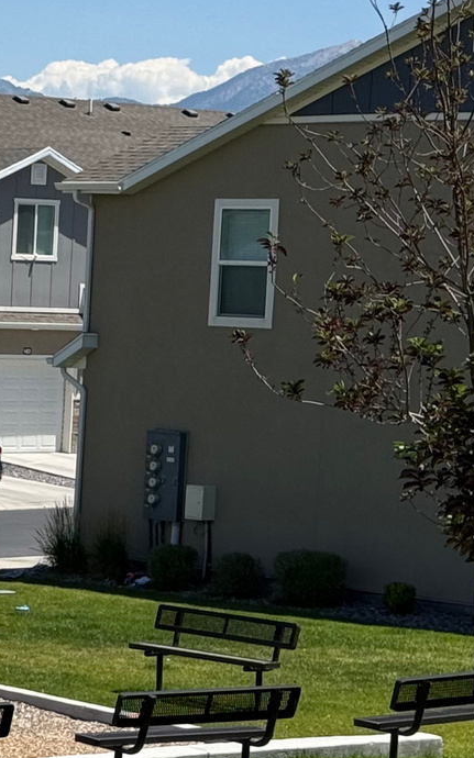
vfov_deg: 13.9
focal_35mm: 151
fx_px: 3122
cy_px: 446
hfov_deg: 8.2
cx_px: -481
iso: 64
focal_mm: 6.76
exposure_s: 1/5208
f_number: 1.78
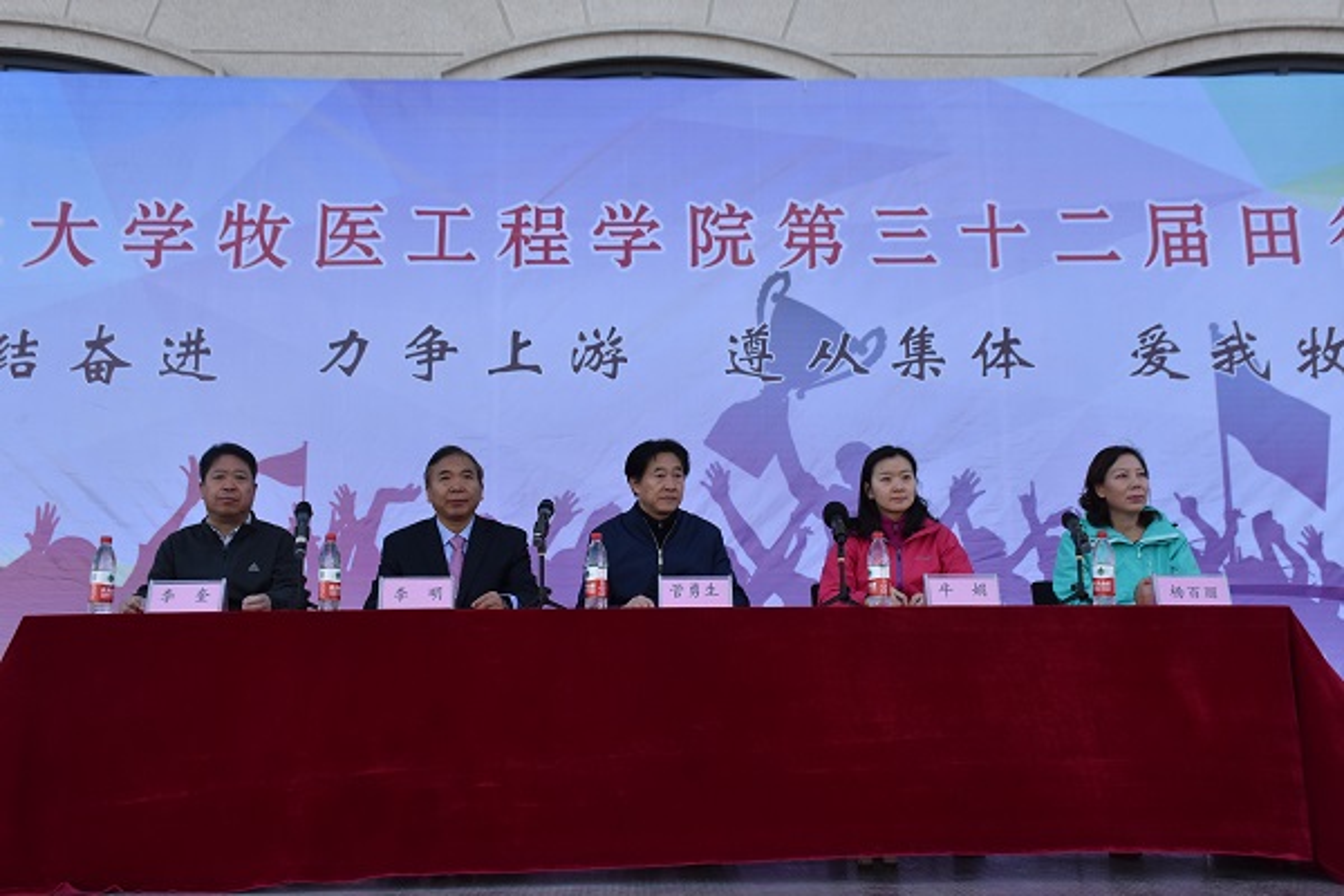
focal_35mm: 40
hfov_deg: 47.9
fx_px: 1512
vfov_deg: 33.0
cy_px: 448
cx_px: 672
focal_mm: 27
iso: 800
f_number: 8
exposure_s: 1/400
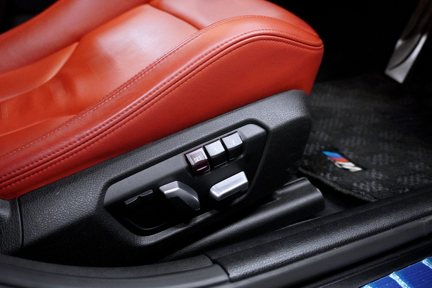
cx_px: 216
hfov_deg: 55.1
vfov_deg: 38.4
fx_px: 414
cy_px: 144
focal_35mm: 34
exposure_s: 1/125
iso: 6400
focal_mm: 23
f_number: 4
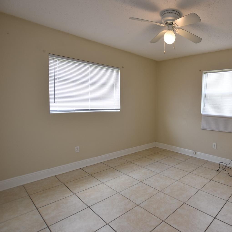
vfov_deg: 74.8
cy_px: 115
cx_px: 171
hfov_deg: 70.3
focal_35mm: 20
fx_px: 152
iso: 200
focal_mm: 10
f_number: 4
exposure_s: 1/60
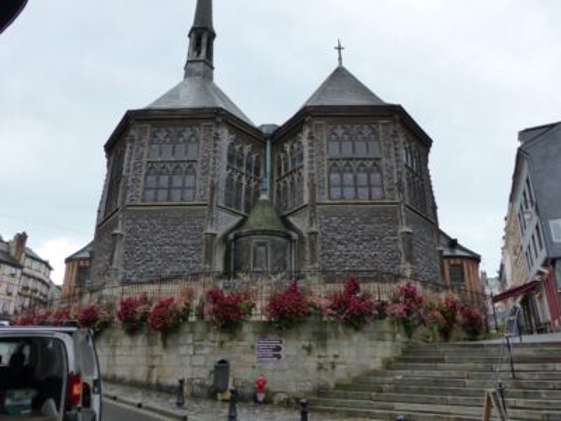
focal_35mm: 26
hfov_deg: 67.3
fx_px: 421
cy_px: 210
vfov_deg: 53.1
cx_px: 280
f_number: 3.2
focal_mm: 4.5
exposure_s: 1/800
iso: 200
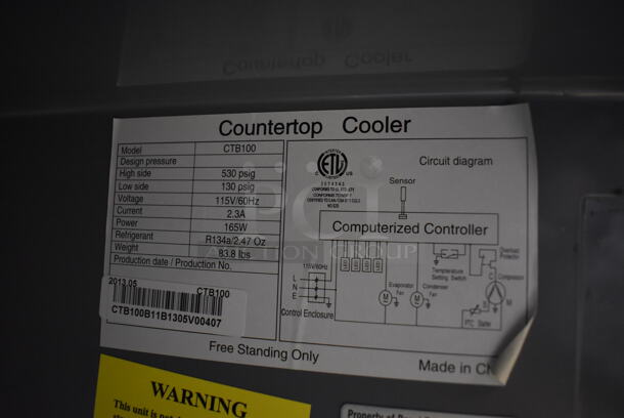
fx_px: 468
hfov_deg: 67.3
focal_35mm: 27
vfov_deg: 48.0
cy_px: 209
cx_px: 312
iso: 3200
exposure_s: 1/10
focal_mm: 18
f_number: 3.5
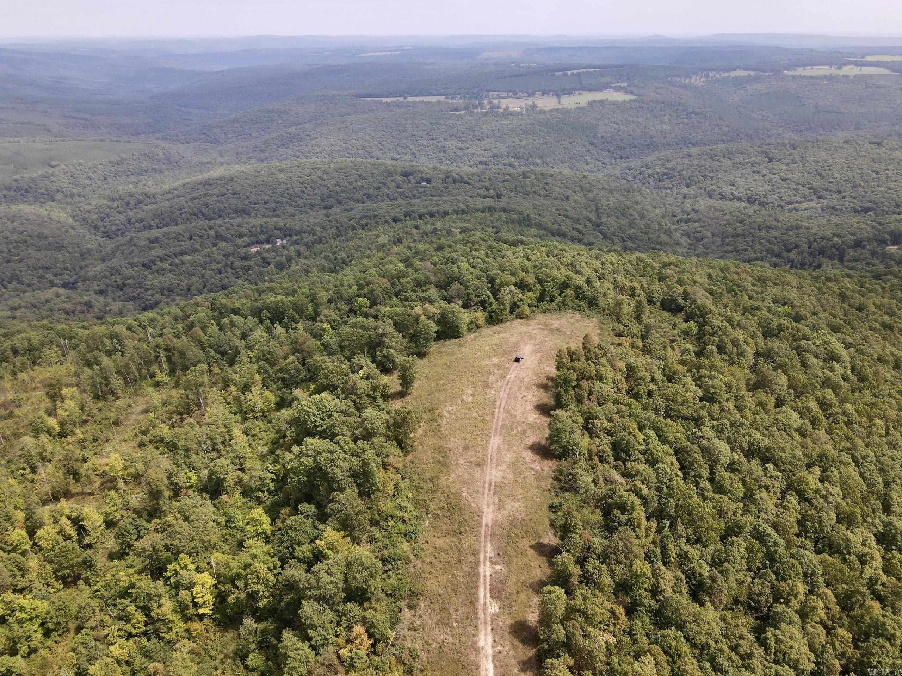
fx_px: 625
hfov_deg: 71.6
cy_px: 338
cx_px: 451
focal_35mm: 24
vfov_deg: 56.8
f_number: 2.8
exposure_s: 1/15
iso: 240
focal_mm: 4.5
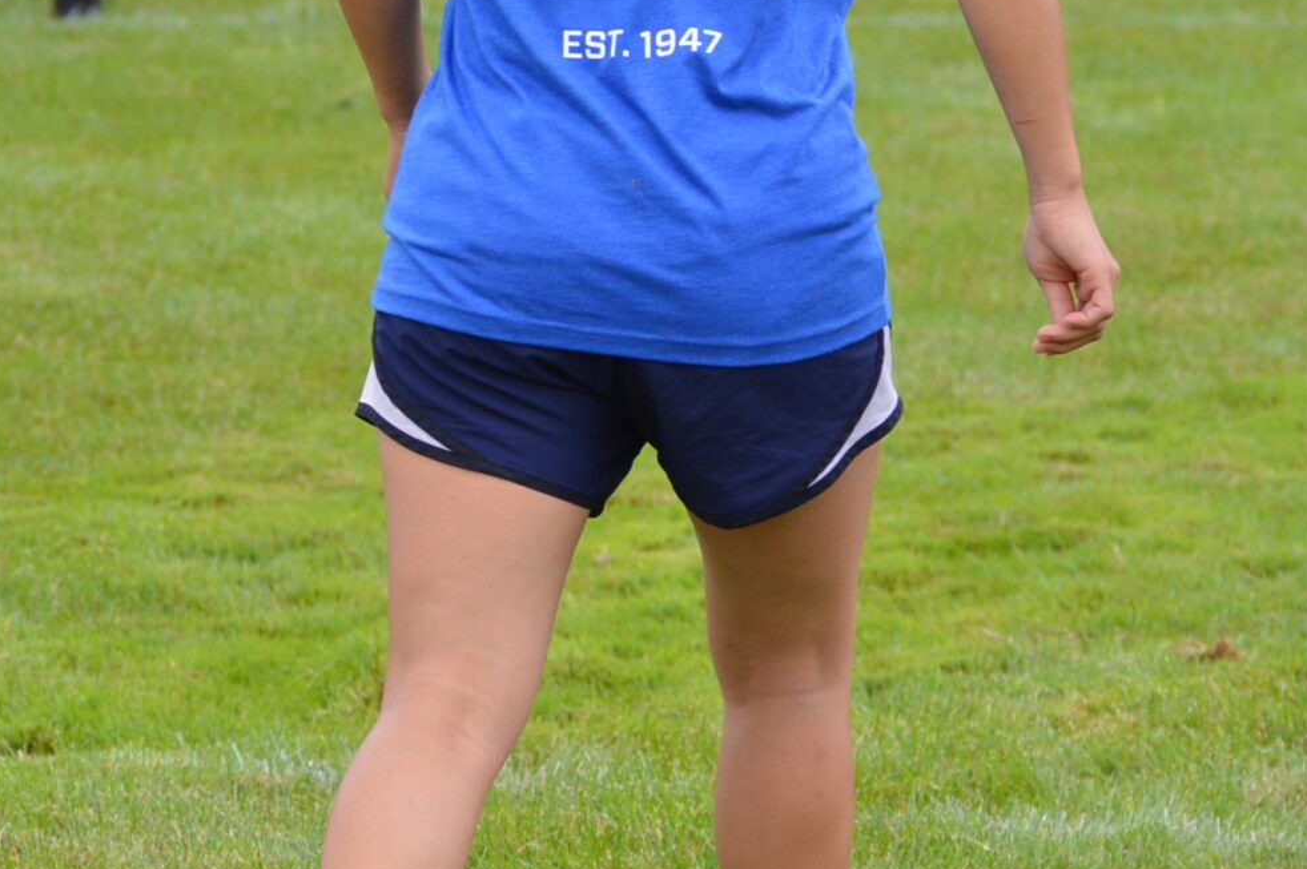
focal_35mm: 293
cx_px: 504
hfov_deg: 7.0
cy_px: 220
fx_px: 10639
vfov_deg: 4.7
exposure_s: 1/640
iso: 400
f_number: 4.2
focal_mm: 75
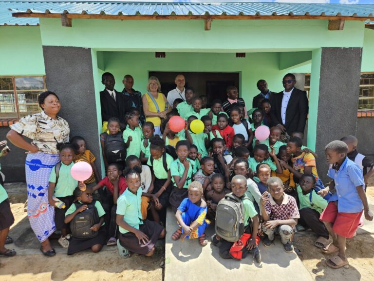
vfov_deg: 58.9
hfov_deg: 73.9
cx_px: 187
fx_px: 248
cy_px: 140
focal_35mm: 23
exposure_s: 1/367
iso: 25
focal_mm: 5.4
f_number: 1.8
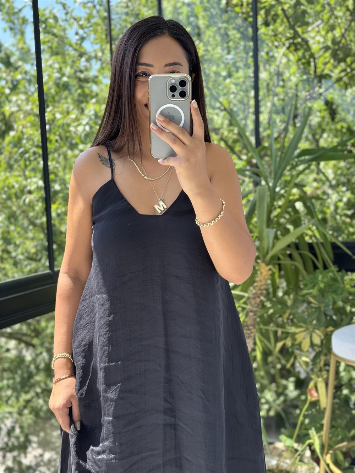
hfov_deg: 30.3
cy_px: 236
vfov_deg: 39.7
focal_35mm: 48
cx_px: 178
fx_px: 656
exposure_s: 1/171
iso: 80
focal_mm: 6.76
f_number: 1.78
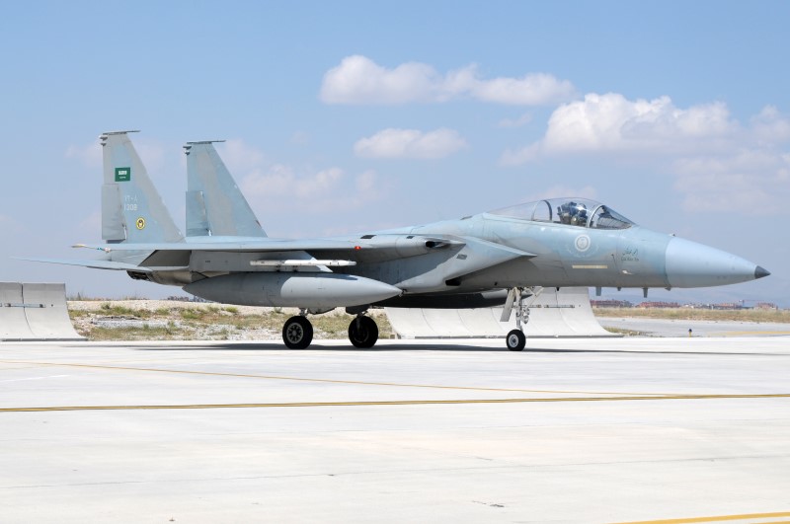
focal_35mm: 82
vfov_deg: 16.5
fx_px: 1808
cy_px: 262
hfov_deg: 24.7
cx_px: 395
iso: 200
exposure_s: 1/500
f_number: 11
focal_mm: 55
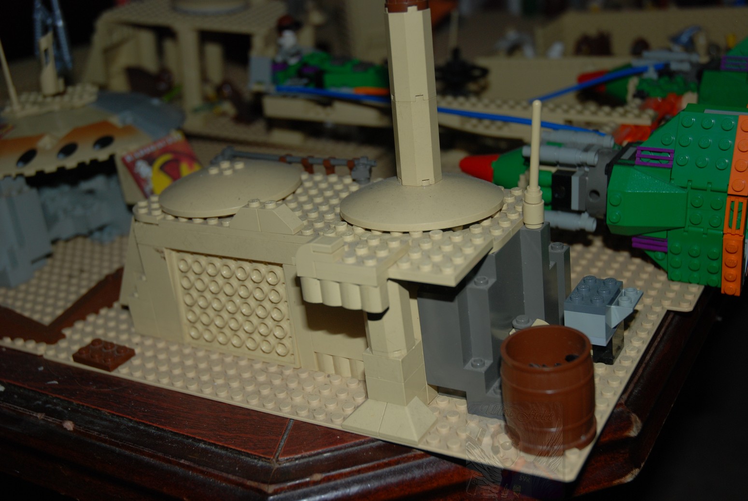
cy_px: 250
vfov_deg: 29.0
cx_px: 374
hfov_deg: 42.3
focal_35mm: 46
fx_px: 967
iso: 200
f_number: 4
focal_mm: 31
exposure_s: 1/60
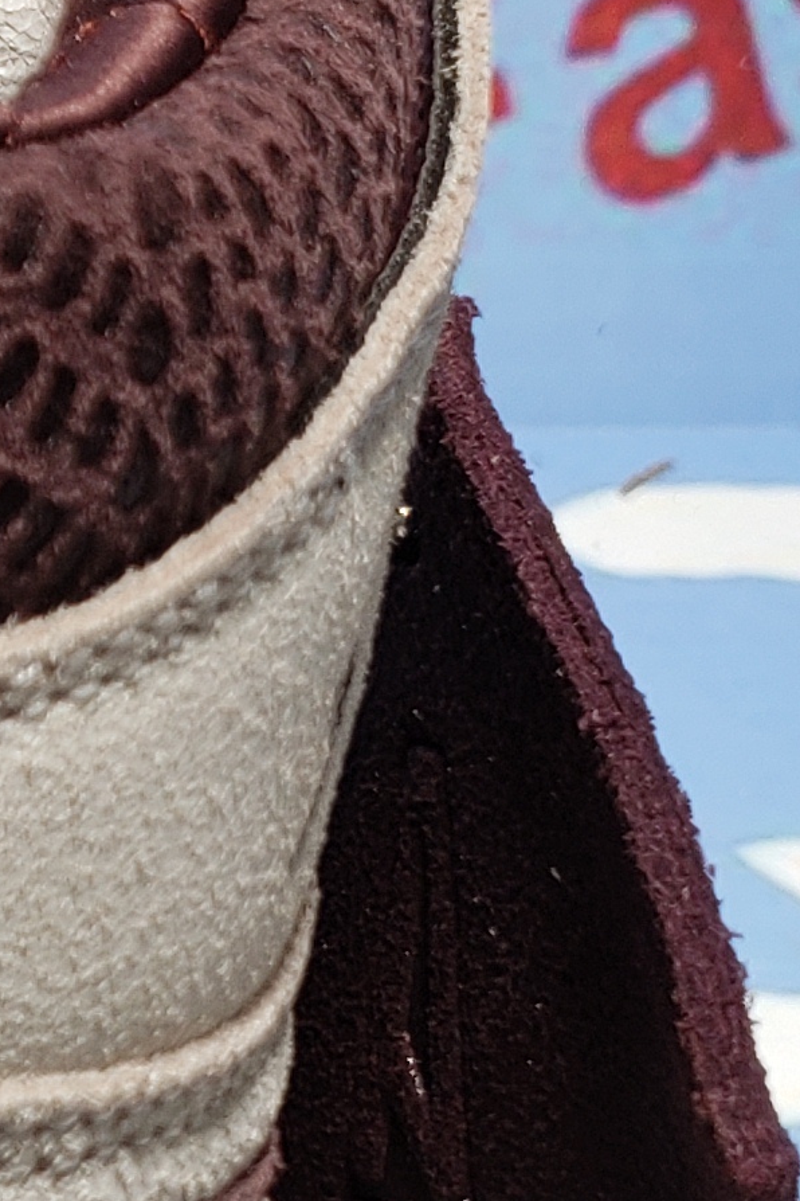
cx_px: -1109
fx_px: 4066
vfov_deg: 16.7
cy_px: 922
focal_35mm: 122
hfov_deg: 9.9
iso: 50
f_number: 1.5
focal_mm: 4.3
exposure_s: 1/260
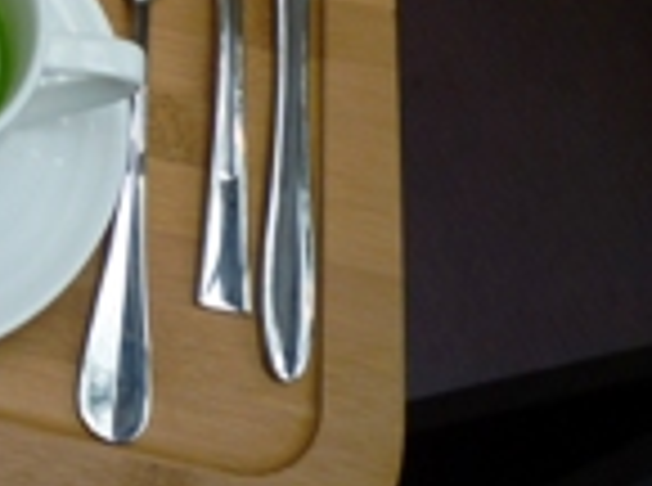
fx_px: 1559
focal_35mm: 83
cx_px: -301
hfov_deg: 20.5
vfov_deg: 15.7
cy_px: -320
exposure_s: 1/125
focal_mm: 4.4
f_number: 2.8
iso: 80
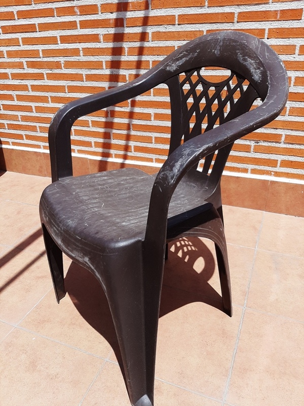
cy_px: 203
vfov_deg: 65.3
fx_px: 316
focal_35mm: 27
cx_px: 152
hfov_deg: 51.4
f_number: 1.7
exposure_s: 1/3521
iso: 40
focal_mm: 3.93
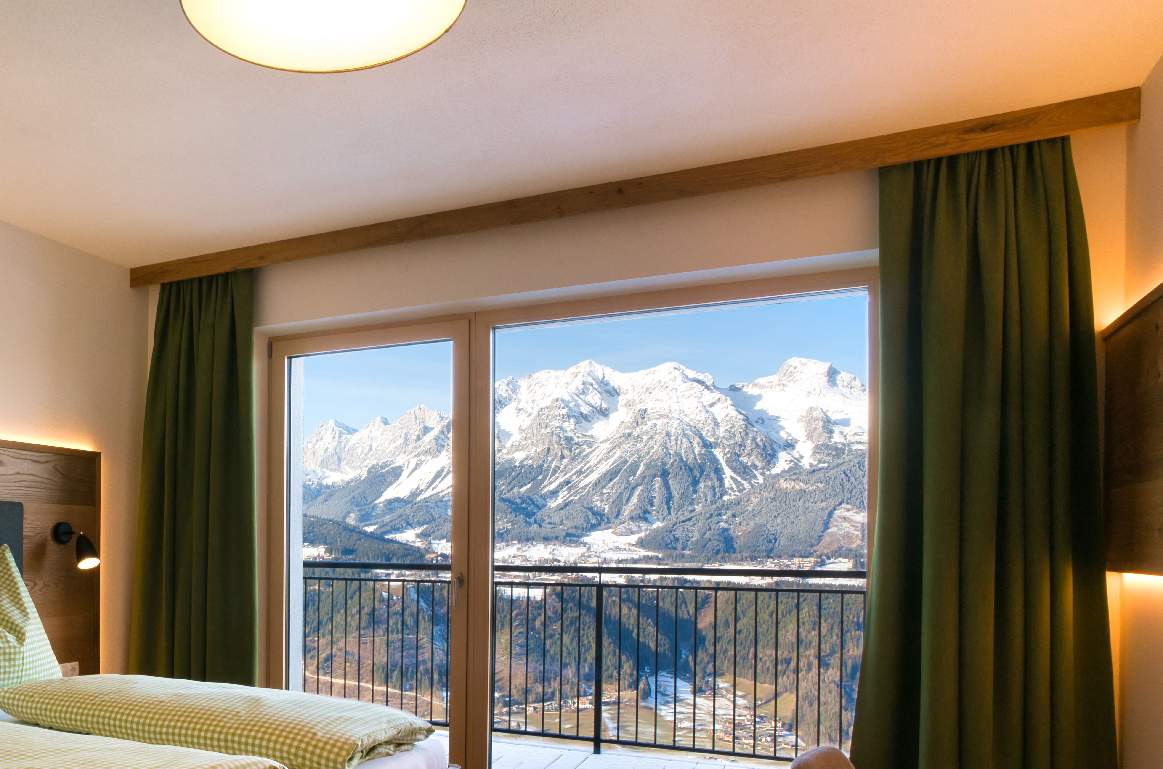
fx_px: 902
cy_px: 552
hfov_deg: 61.7
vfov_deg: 45.0
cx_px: 282
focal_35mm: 28
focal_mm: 18
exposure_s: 1/13
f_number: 22
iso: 100
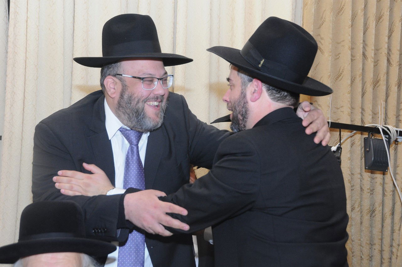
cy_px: 134
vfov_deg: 20.6
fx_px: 736
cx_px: 201
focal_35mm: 66
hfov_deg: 30.5
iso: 800
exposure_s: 1/100
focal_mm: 44
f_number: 6.3
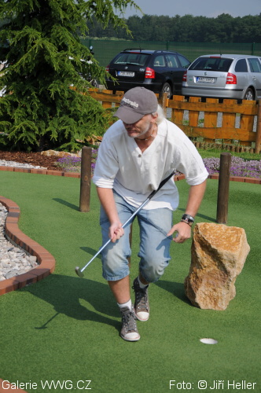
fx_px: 851
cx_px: 130
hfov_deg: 17.4
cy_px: 196
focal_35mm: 78
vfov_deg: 26.0
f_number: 7.1
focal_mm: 52
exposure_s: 1/1000
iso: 200
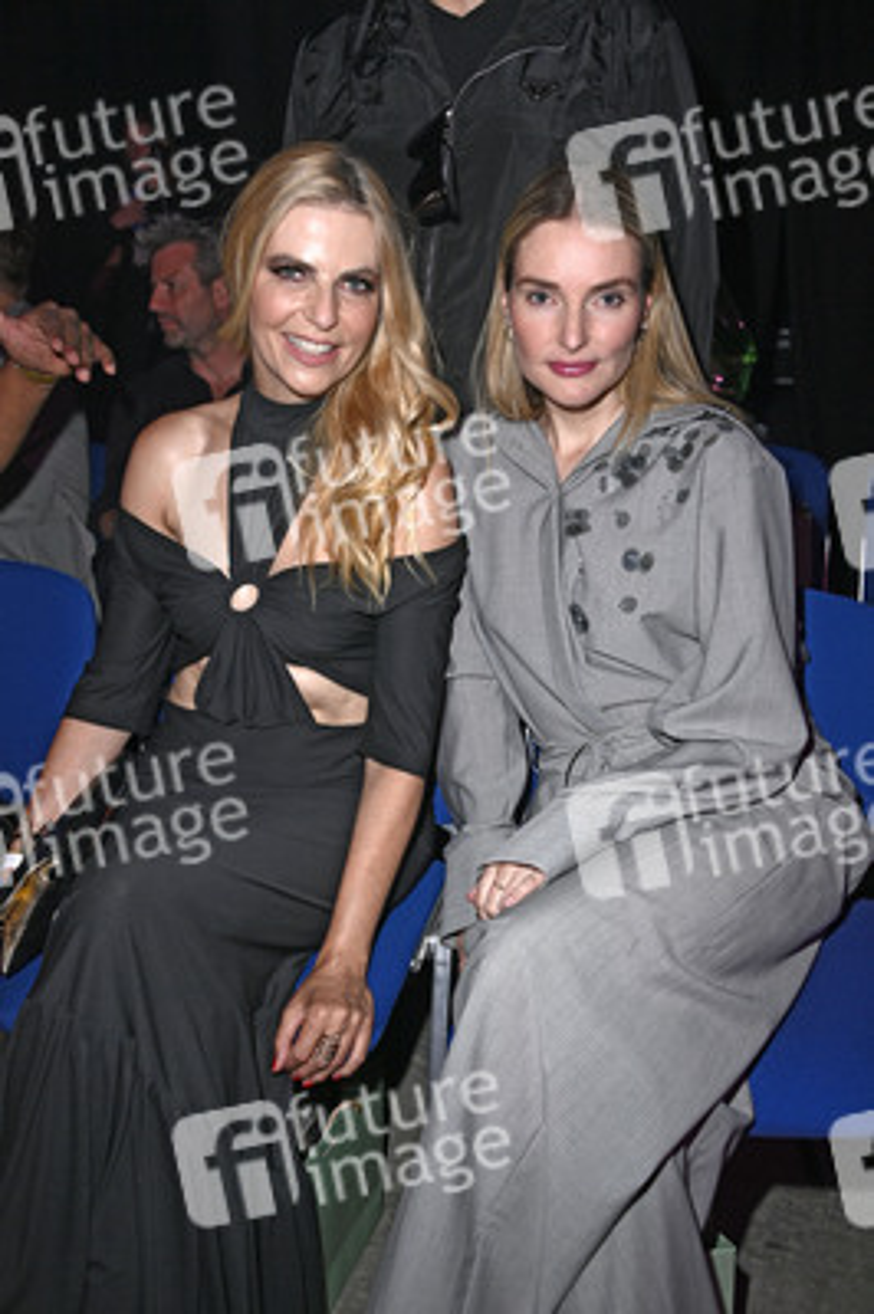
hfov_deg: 36.8
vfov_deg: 53.2
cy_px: 657
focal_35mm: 36
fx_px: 1313
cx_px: 437
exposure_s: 1/160
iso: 1600
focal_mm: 36
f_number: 5.6
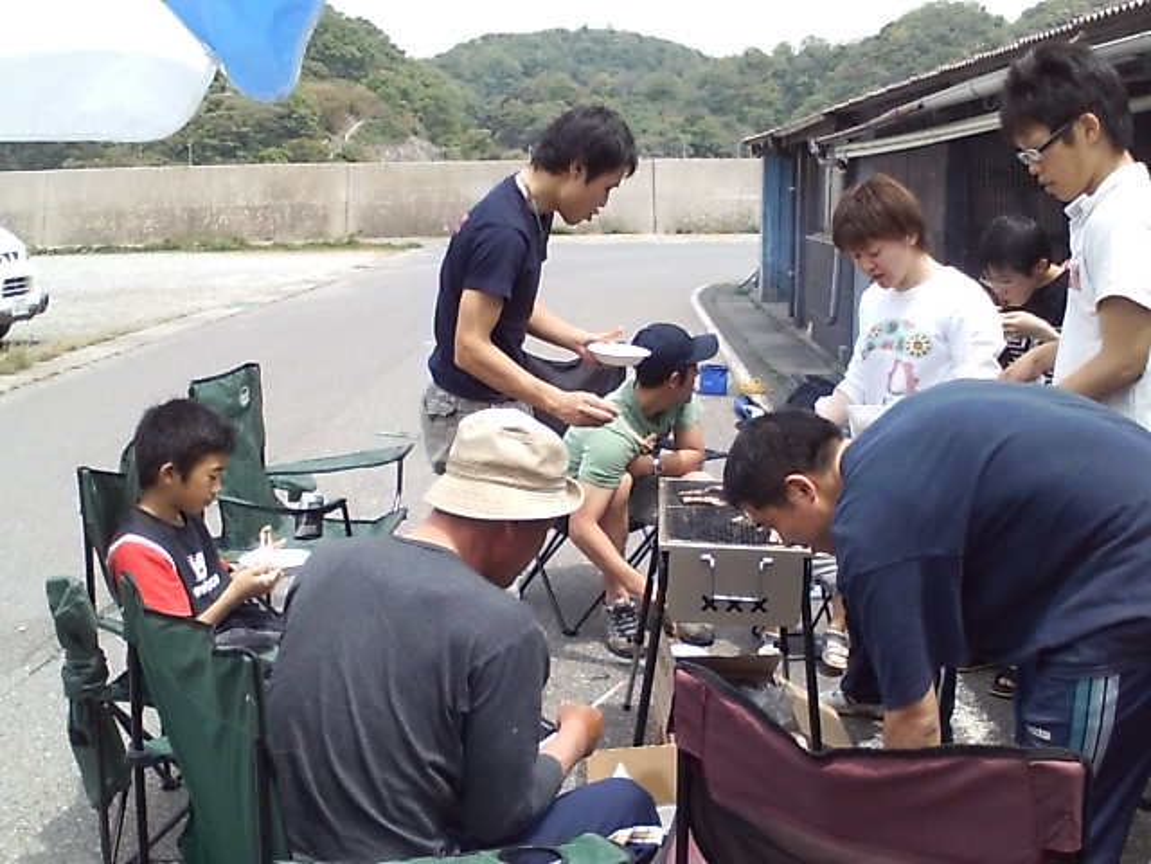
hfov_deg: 61.7
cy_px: 432
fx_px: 964
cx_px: 576
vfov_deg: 48.2
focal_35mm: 29
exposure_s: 1/435
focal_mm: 3.73
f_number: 3.5
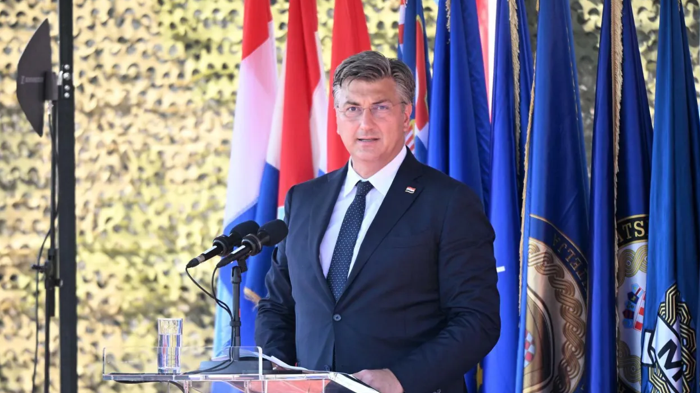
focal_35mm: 420
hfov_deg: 5.1
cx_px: 350
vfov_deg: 2.9
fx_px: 7794
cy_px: 218
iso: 2000
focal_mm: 400
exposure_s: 1/2000
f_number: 4
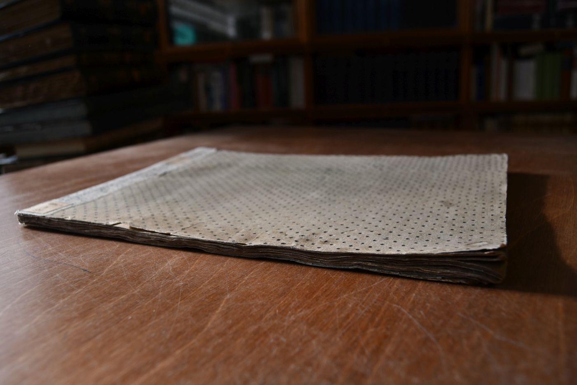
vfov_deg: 43.6
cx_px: 288
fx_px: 481
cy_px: 192
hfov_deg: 61.9
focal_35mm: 30
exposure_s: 1/250
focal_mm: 20
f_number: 5.6
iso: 220
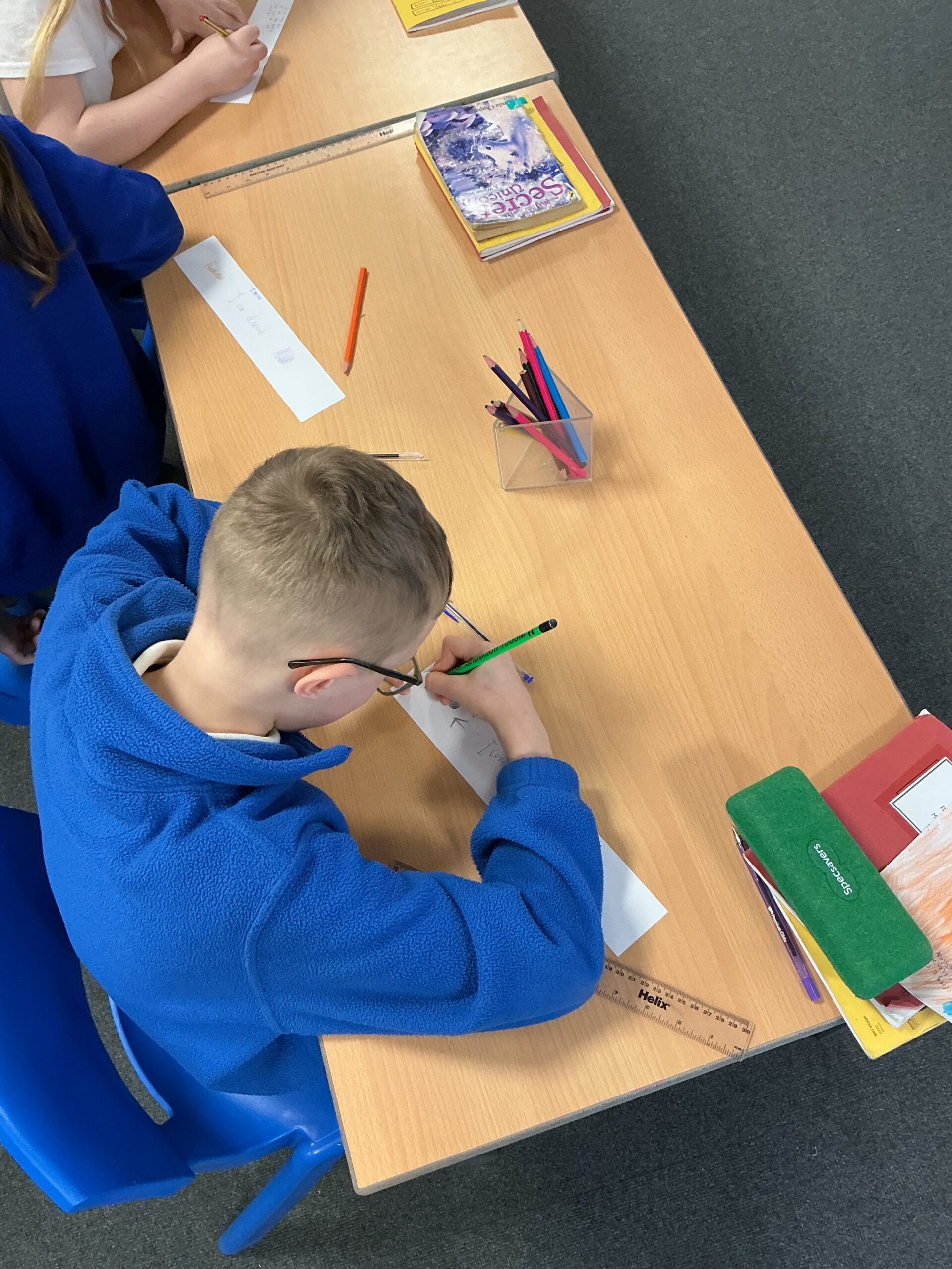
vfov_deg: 61.7
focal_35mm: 29
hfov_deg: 48.2
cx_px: 476
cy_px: 634
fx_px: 1063
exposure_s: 1/60
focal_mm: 3
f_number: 1.8
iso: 160
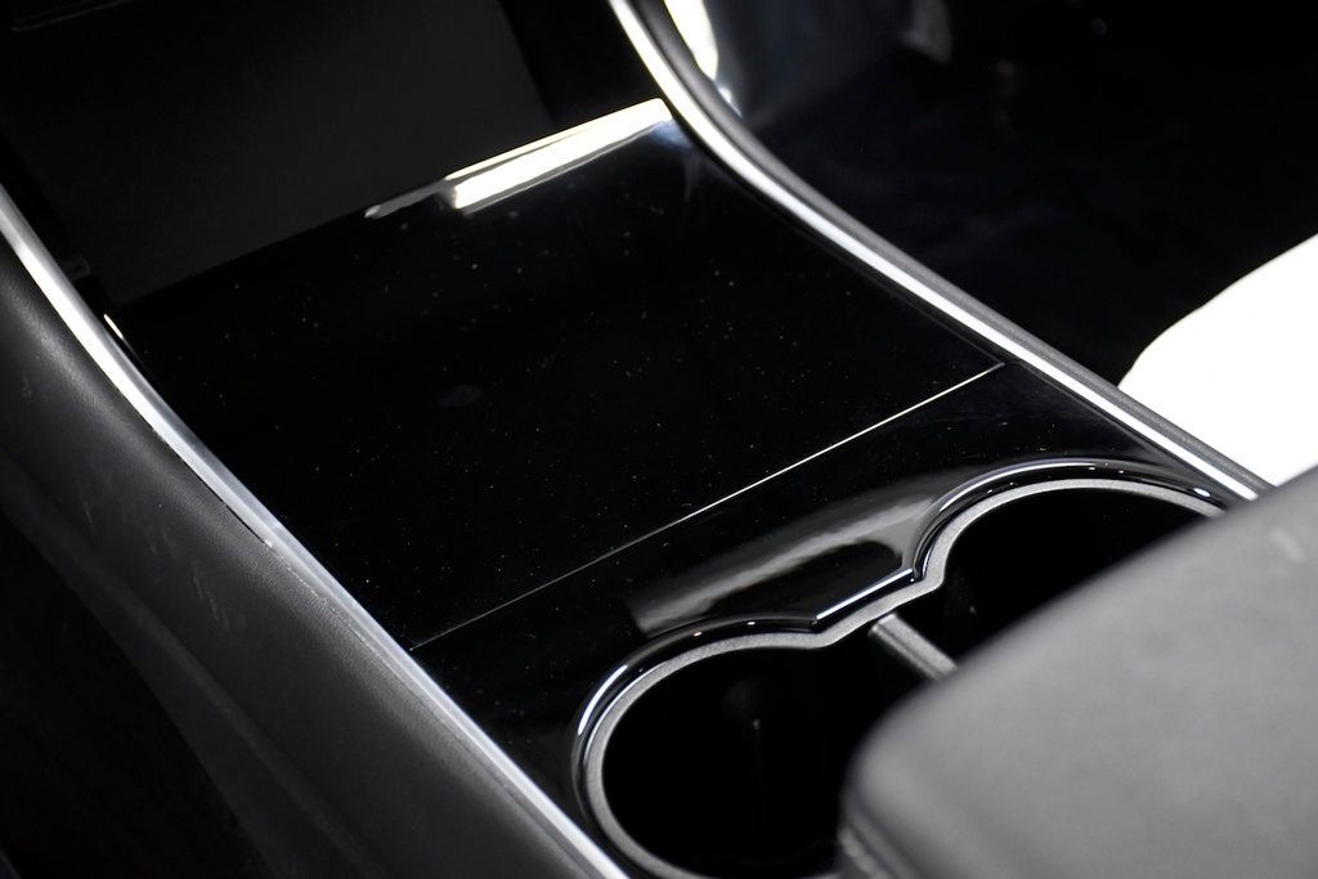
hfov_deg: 28.1
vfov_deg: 18.9
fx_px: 2636
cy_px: 440
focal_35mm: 72
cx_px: 659
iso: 2500
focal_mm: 48
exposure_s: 1/100
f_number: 4.5
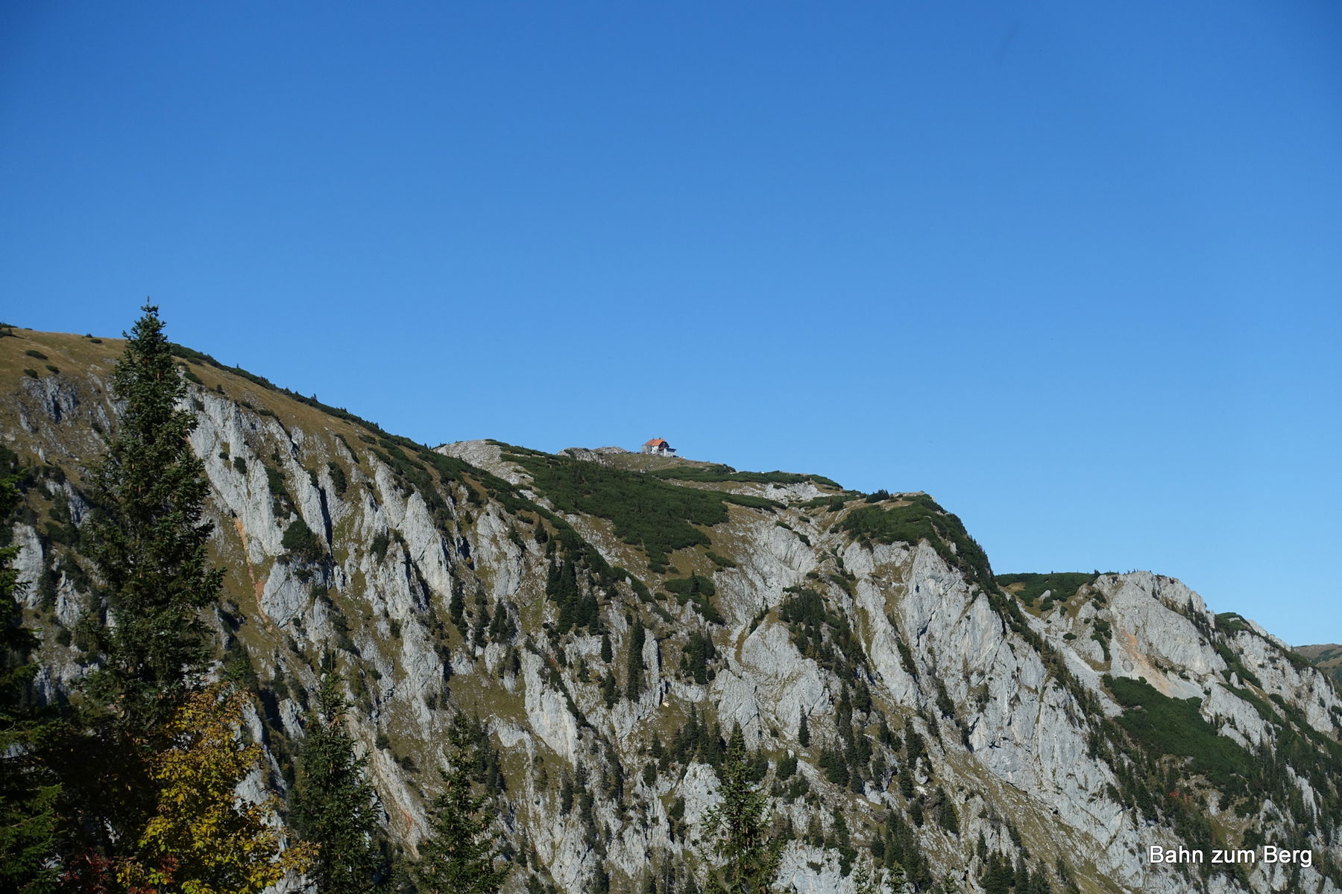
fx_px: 2609
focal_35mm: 70
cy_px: 447
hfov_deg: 28.8
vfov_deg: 19.5
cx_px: 671
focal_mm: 25.7
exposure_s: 1/125
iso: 125
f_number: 5.6
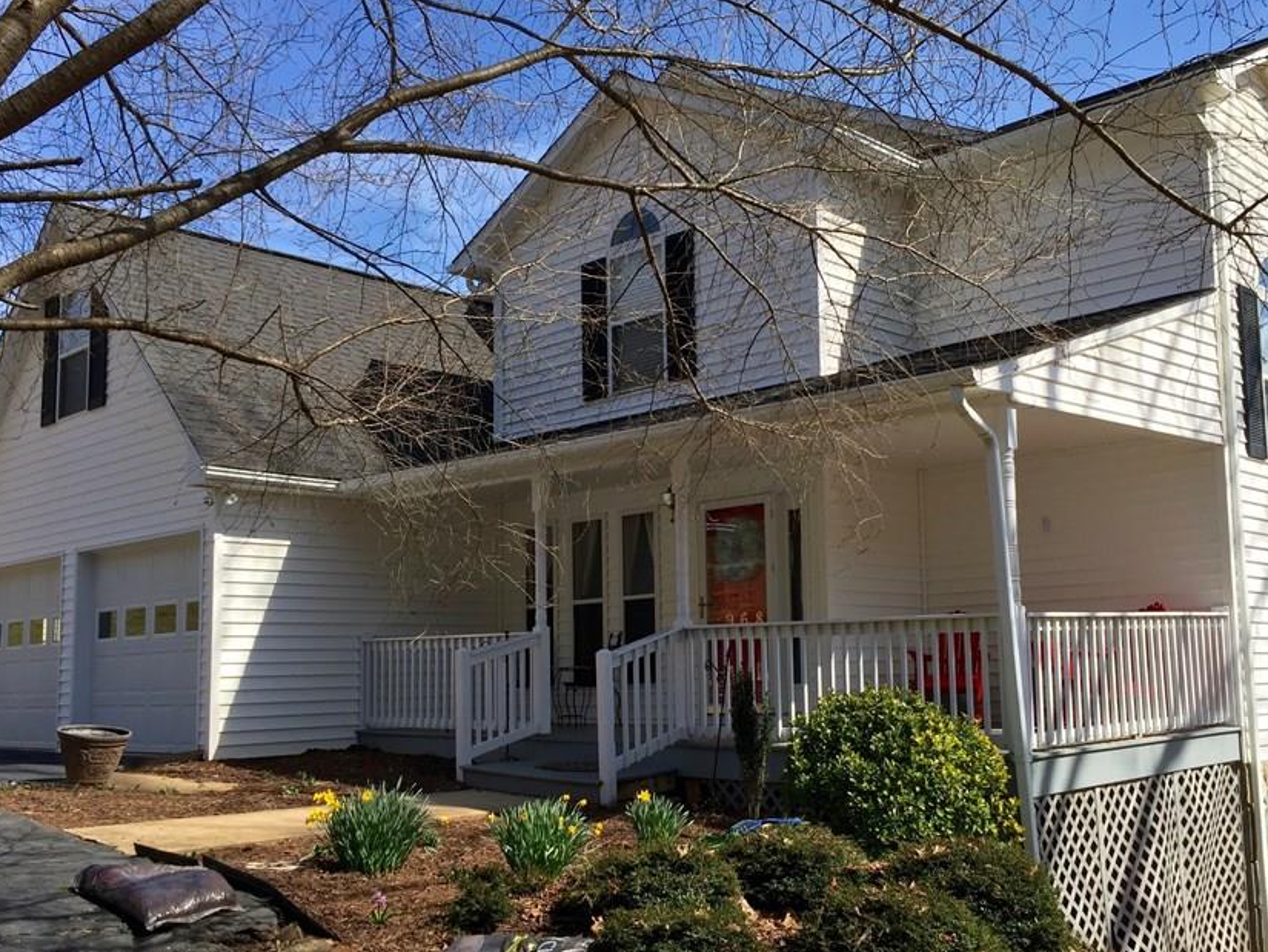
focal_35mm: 36
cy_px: 557
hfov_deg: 51.2
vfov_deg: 39.5
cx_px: 707
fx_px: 1319
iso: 32
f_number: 2.2
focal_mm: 4.15
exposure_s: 1/1522
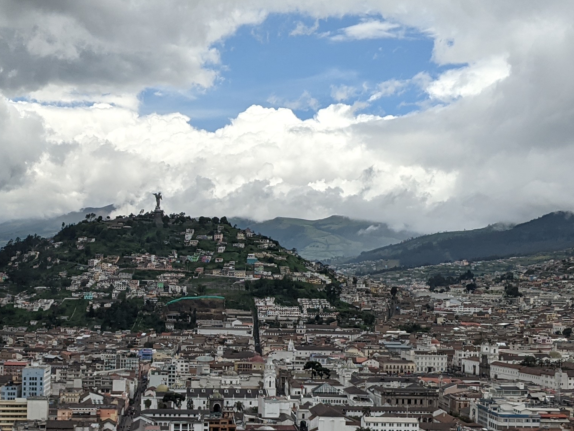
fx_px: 1177
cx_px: 169
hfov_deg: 27.1
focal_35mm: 71
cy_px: 302
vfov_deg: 20.6
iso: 56
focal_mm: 4.44
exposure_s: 1/7812
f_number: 1.8
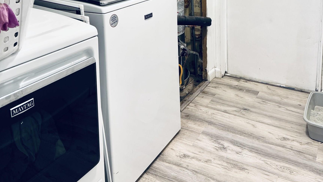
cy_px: -20
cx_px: 162
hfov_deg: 56.6
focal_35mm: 35
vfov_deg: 30.1
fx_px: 300
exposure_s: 1/60
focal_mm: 6.76
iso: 125
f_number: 1.78
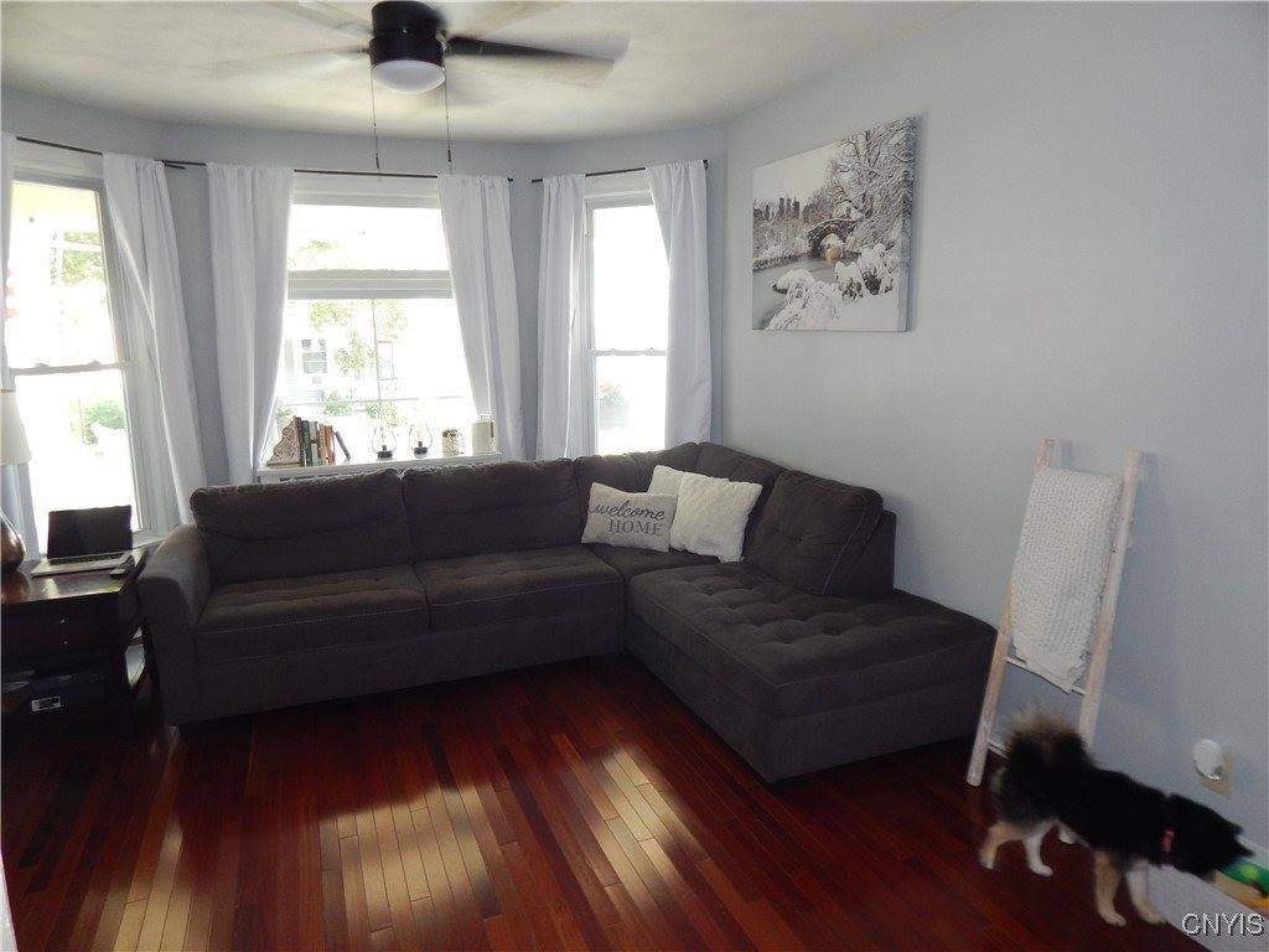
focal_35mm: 23
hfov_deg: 73.9
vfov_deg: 58.9
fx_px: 843
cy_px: 476
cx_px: 634
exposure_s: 1/30
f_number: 3
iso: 200
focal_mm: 4
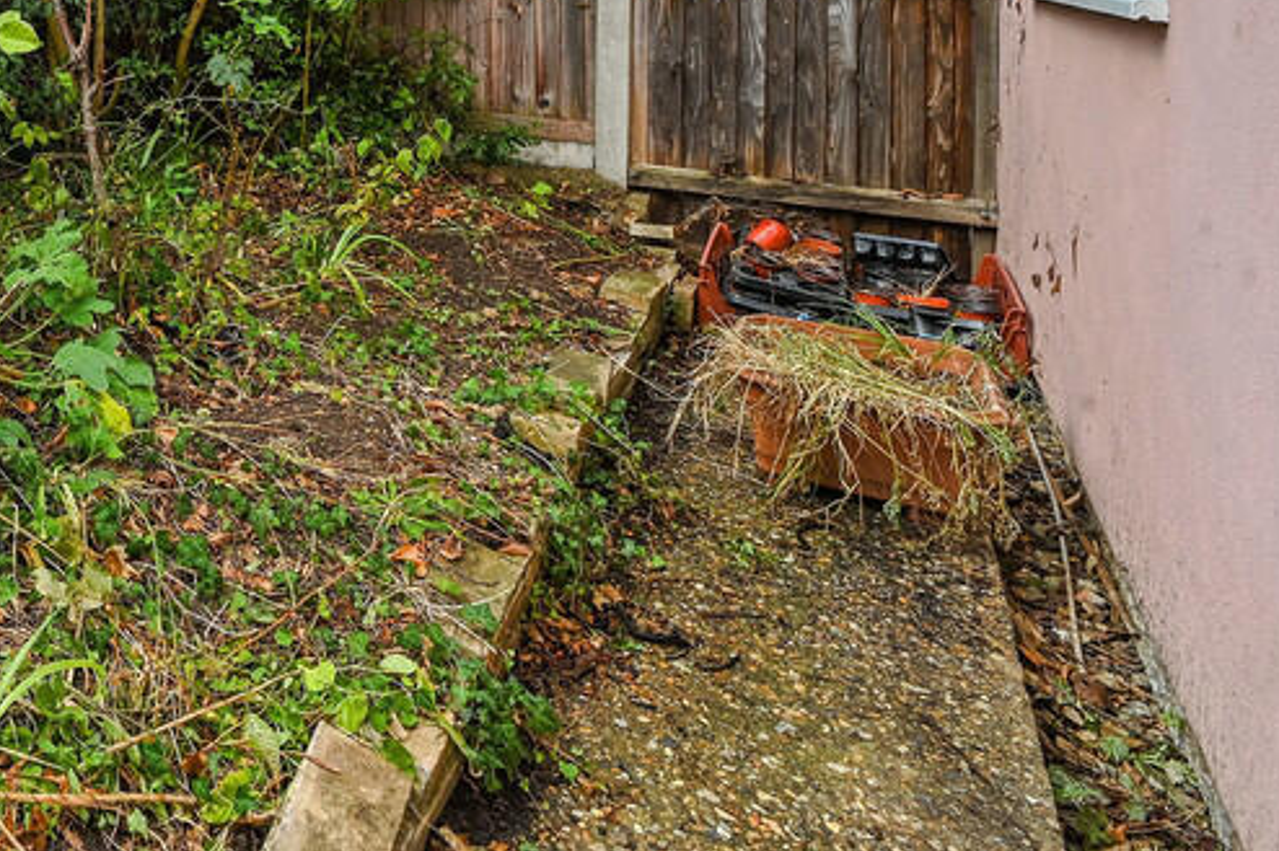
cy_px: -27
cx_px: -10
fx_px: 1030
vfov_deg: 39.0
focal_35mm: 29
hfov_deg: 50.8
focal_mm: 14
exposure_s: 1/400
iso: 500
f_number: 11
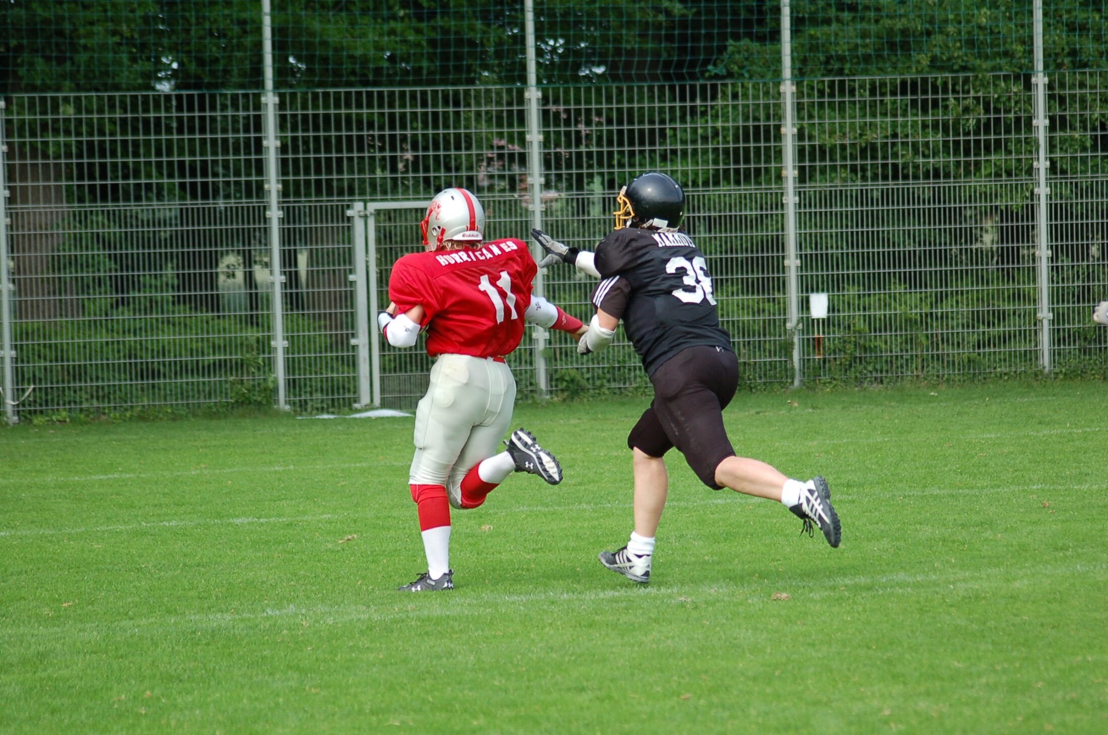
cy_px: 368
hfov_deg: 11.4
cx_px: 554
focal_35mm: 180
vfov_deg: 7.6
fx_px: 5530
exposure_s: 1/1000
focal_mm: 120
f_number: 4.2
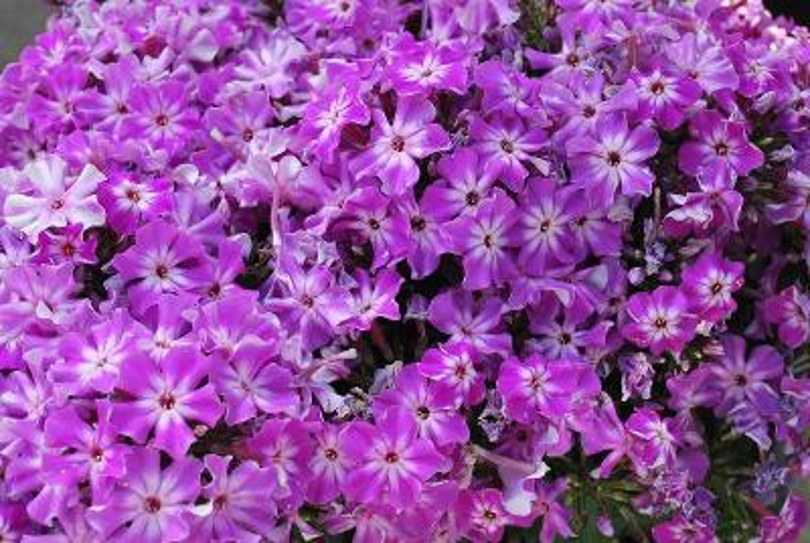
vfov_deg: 25.1
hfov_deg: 36.8
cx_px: 405
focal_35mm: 54
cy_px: 272
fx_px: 1217
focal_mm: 36
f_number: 8
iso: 180
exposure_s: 1/60
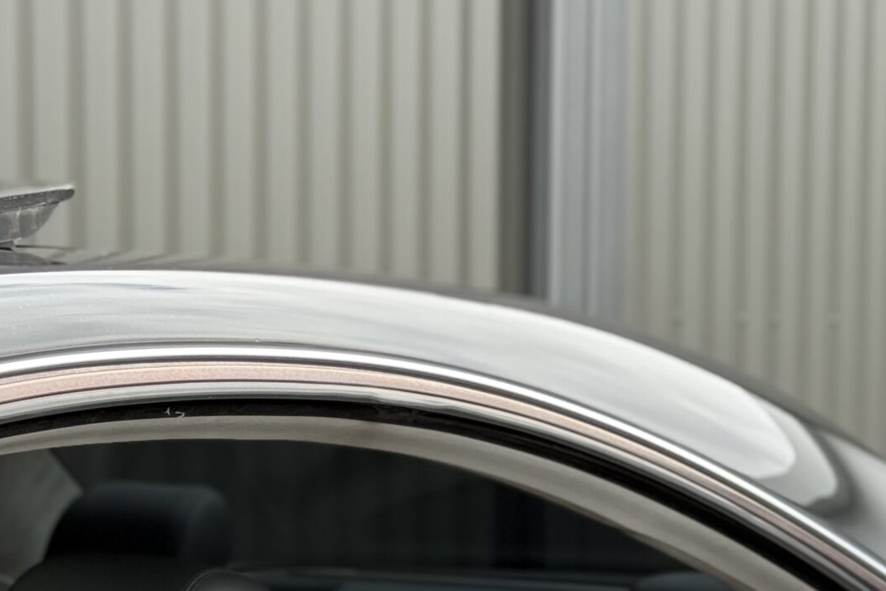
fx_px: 2953
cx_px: 110
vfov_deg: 11.2
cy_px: 669
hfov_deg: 16.9
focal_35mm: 120
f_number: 1.78
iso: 100
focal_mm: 6.76
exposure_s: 1/657
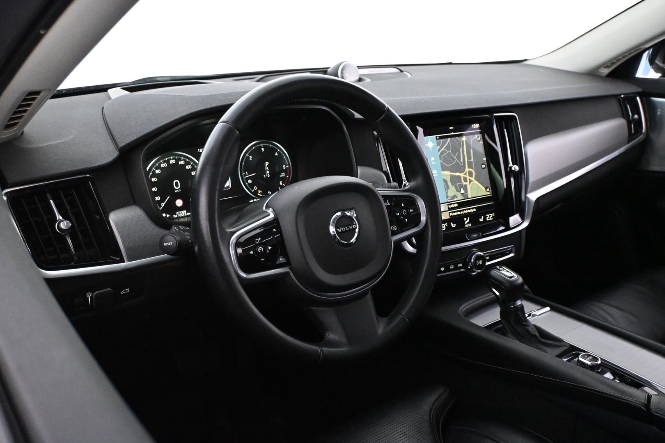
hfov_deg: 58.3
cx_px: 332
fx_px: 596
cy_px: 222
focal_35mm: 32
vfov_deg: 40.8
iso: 7200
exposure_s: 1/60
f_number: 4
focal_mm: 21.5
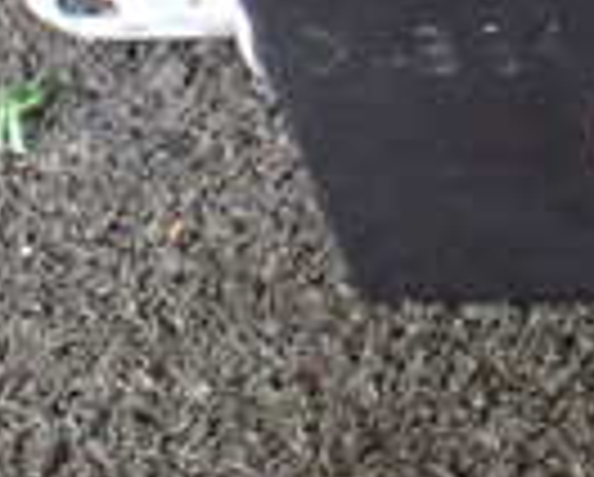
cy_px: -396
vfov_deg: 10.8
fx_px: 2342
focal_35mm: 133
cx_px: 1174
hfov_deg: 12.7
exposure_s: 1/100
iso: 800
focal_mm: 5.4
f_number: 2.3
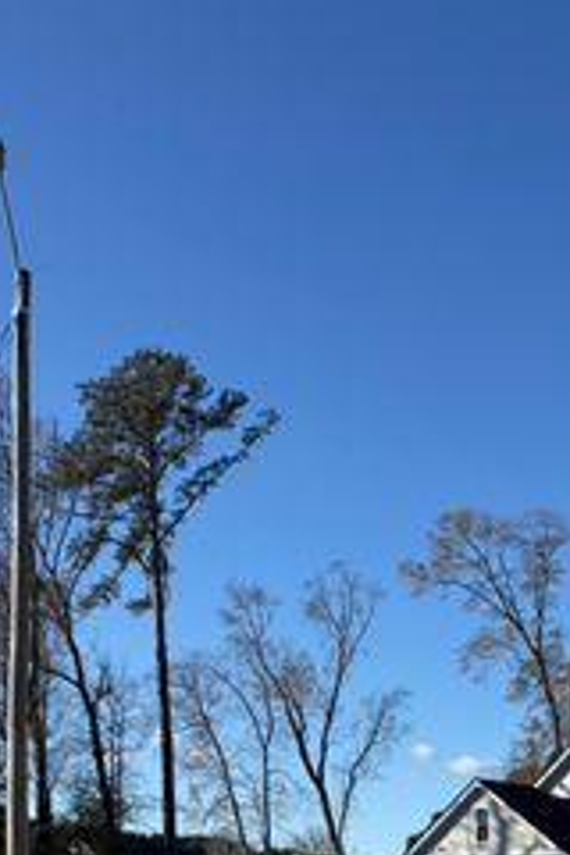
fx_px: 1235
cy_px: 647
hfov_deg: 24.9
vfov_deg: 37.2
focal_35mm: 52
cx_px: 18
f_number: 1.78
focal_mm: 6.76
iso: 80
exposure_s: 1/4167
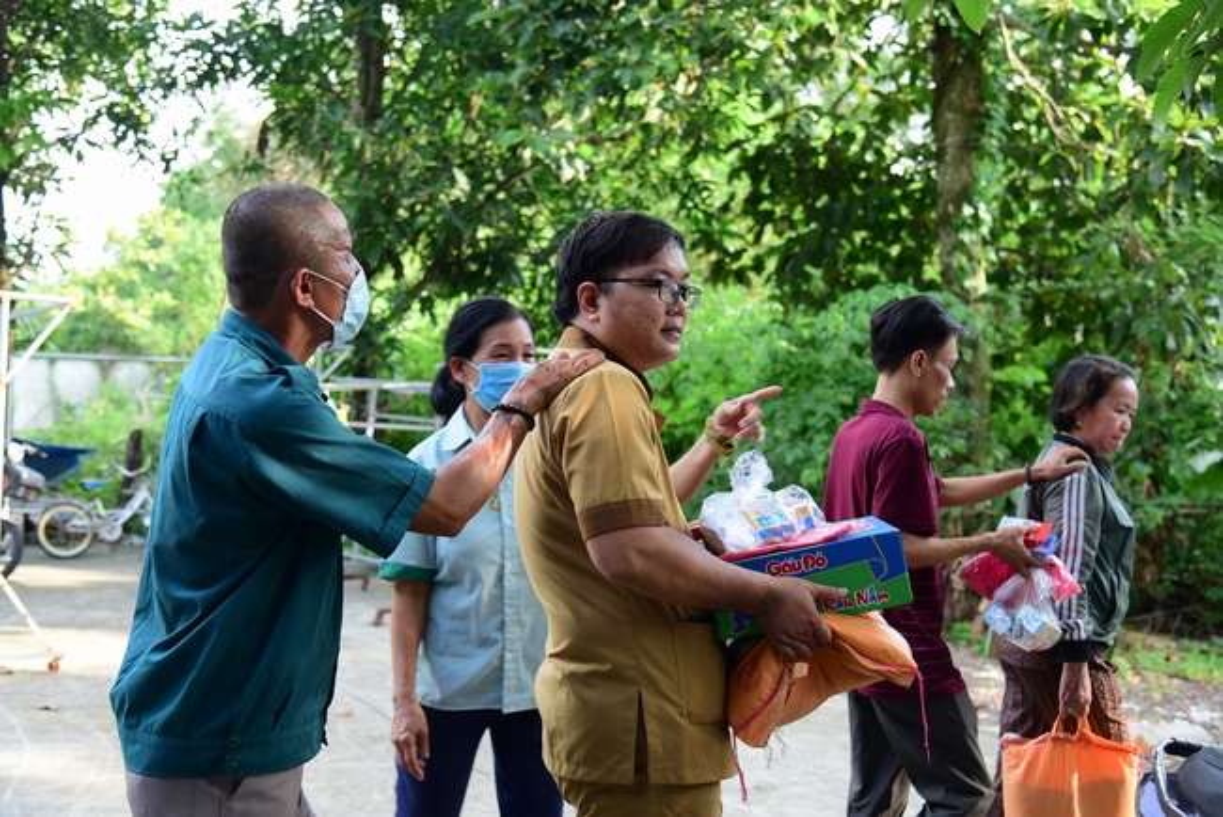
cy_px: 408
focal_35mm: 44
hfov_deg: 44.5
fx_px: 1495
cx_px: 612
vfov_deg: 30.5
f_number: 4
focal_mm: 44
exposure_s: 1/125
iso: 320
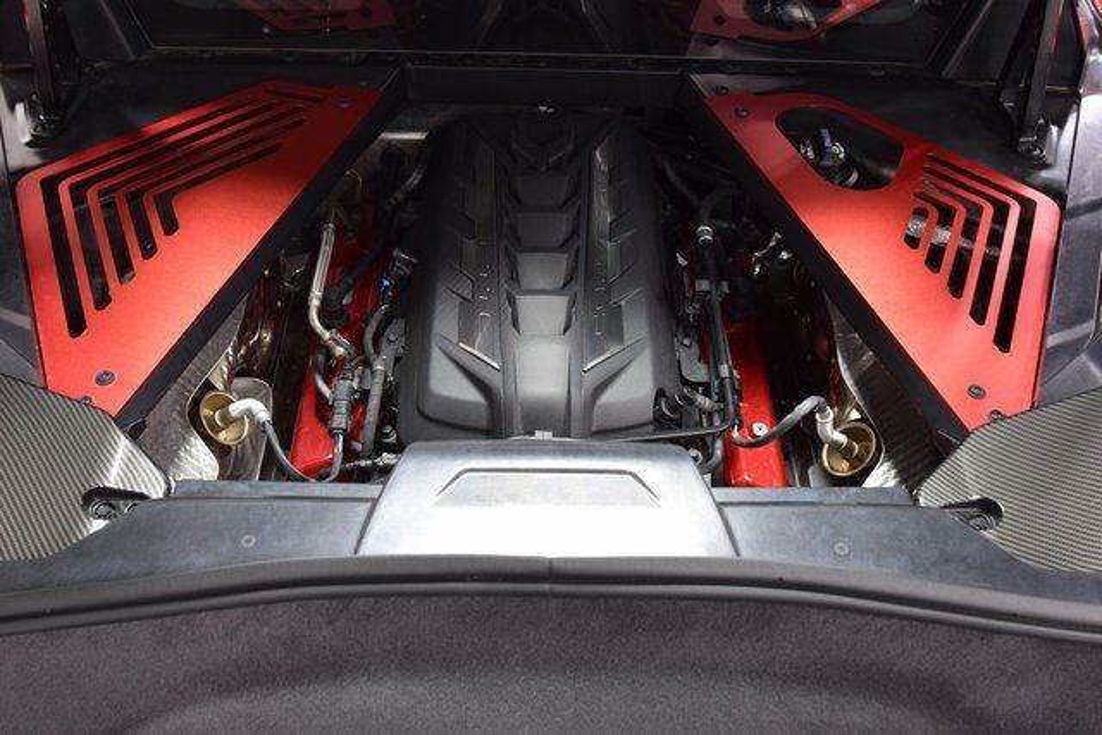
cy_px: 368
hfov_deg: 53.1
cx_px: 551
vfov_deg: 36.9
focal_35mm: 36
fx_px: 1102
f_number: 5.6
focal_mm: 24
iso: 1600
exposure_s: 1/15
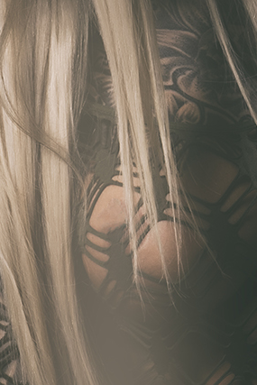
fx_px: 3305
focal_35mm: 309
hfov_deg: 4.5
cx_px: 195
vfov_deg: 6.7
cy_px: 259
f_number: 16
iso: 200
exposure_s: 1/60
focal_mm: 55
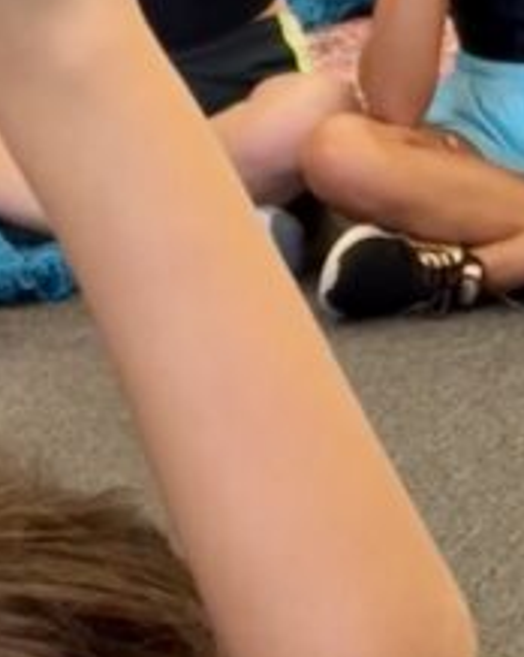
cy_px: 217
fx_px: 4271
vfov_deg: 8.8
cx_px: 891
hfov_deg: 6.9
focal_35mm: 220
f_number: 1.78
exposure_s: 1/120
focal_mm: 6.76
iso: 125
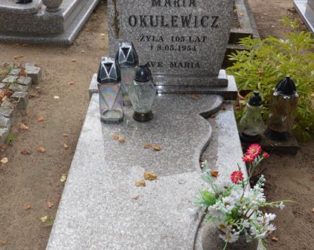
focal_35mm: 39
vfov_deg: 37.7
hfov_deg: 46.9
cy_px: 172
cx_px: 155
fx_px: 362
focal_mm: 18
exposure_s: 1/200
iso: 100
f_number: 5.6
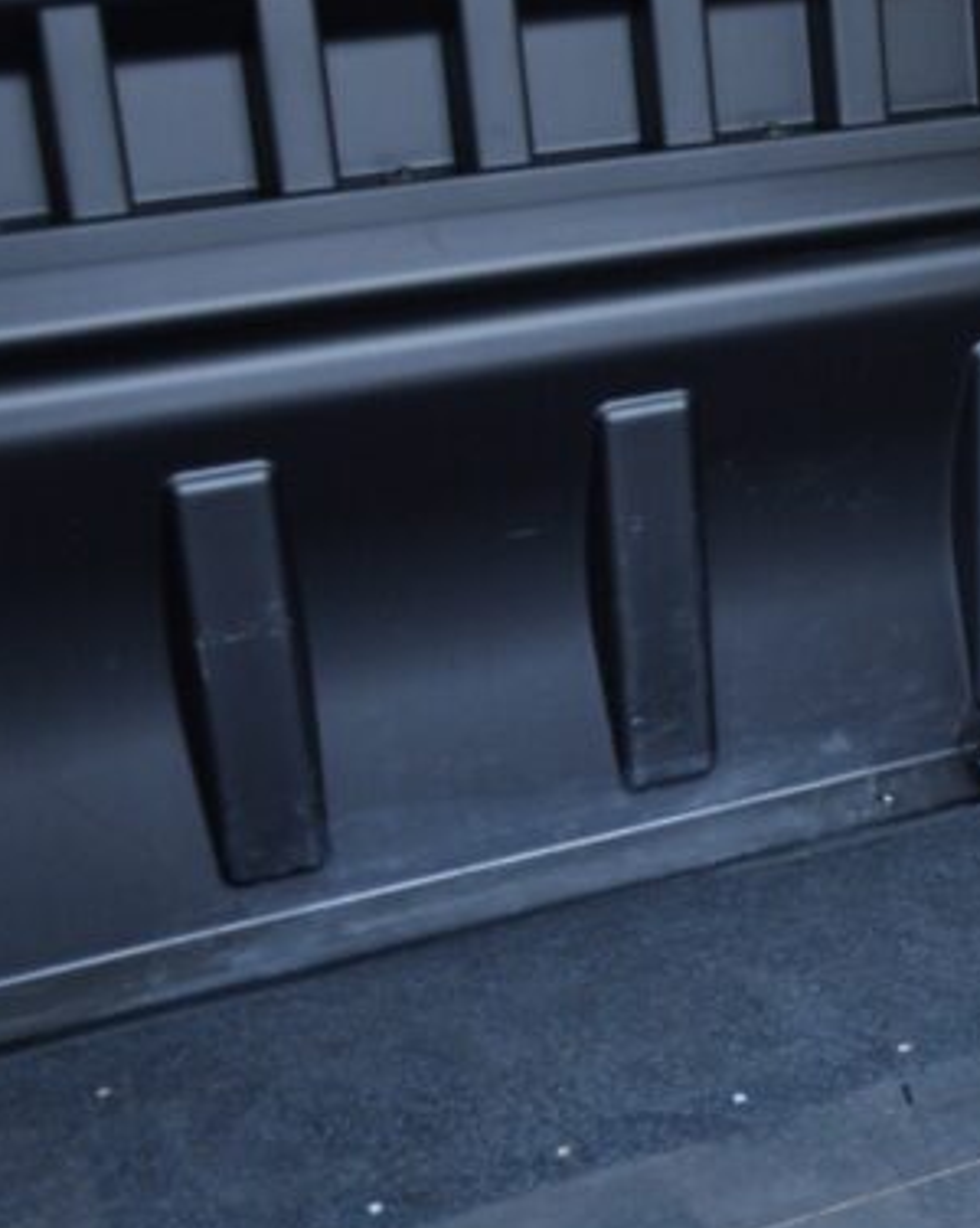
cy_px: 526
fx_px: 2506
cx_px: 1395
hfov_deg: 19.7
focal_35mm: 69
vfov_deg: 27.5
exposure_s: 1/10
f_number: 3.5
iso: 500
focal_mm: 18
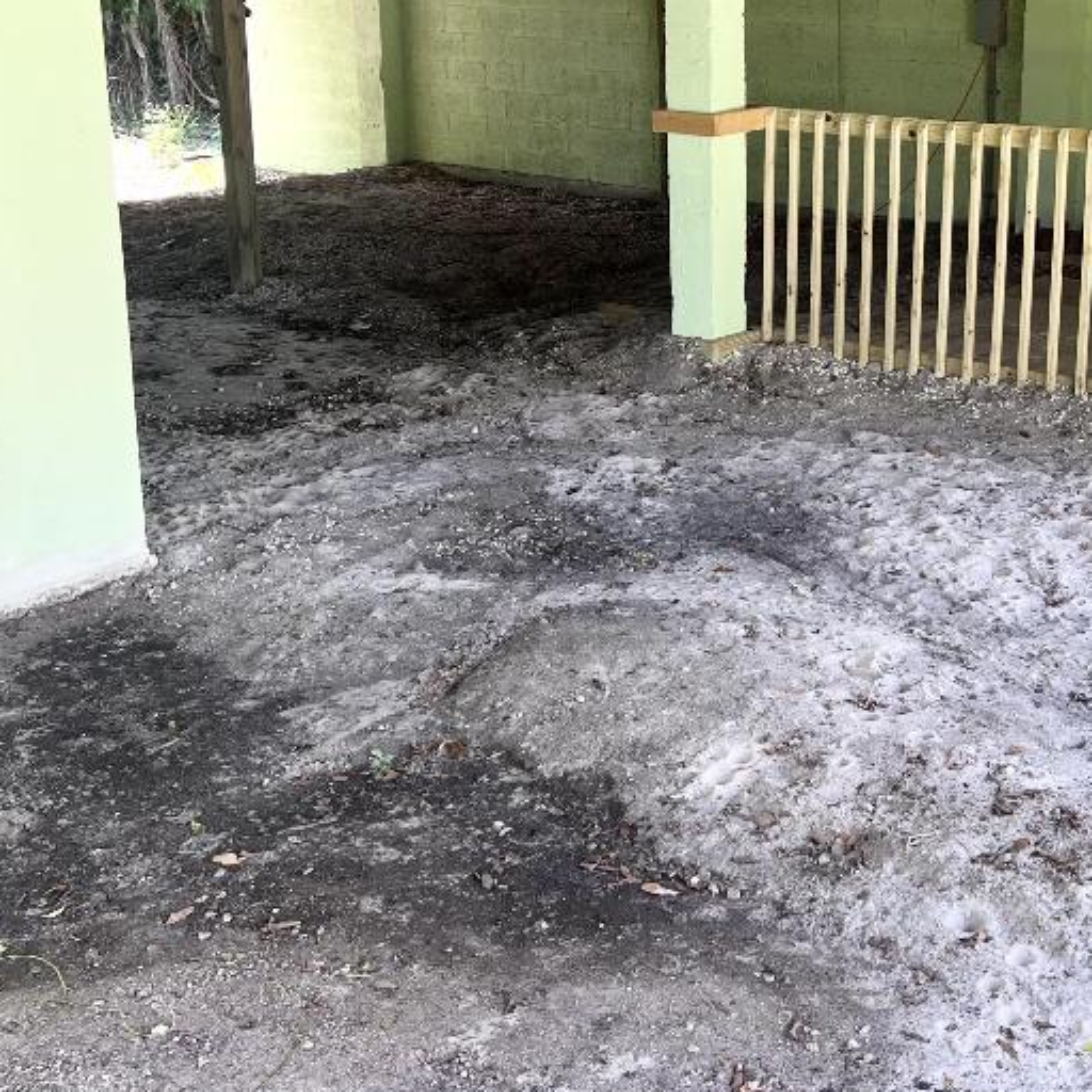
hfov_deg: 35.6
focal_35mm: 46
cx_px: 874
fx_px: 1642
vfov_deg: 36.3
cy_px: 335
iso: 64
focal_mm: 5.7
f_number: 1.5
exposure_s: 1/171
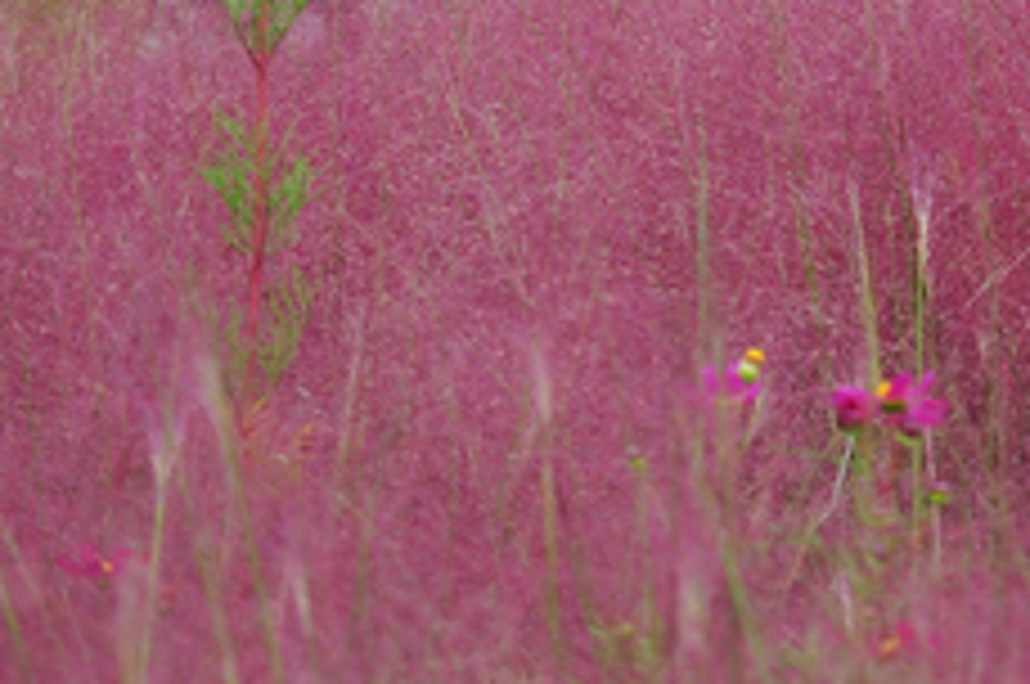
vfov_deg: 4.1
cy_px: -218
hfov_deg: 6.1
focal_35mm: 336
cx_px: 1338
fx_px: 9600
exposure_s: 1/400
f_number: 5
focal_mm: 110
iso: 100
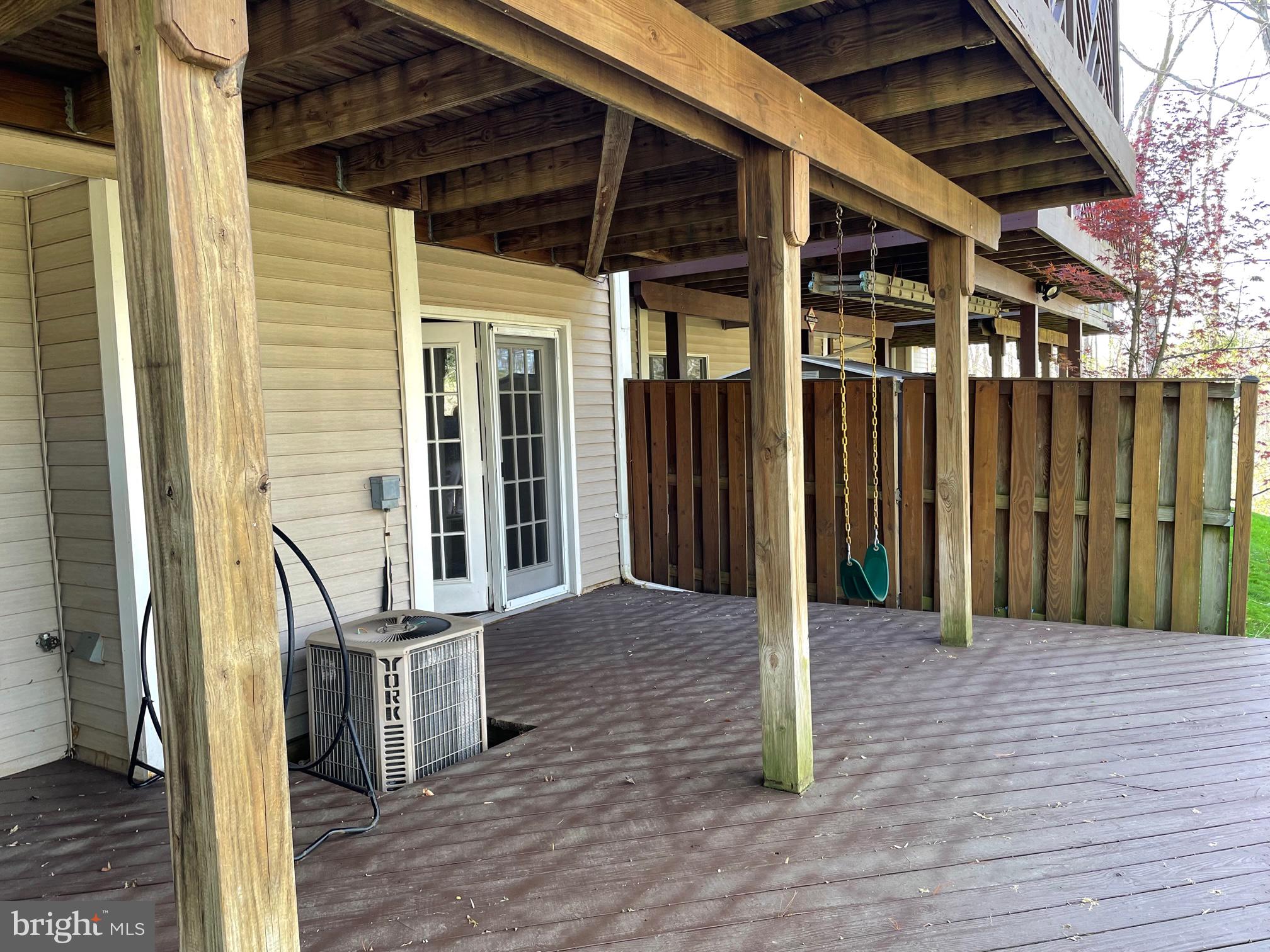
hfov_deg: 67.3
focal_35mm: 26
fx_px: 954
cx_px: 635
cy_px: 476
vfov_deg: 53.1
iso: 80
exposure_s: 1/121
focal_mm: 4.2
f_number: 1.6
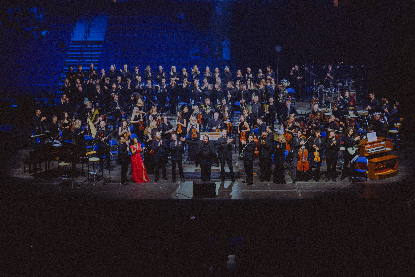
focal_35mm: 26
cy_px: 138
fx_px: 300
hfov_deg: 69.4
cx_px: 208
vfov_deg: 49.5
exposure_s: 1/125
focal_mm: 17
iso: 640
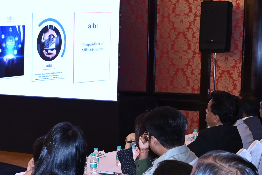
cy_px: 125
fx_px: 684
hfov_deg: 21.1
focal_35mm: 94
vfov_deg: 14.5
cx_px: 19
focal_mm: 31
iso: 2000
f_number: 5
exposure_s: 1/125
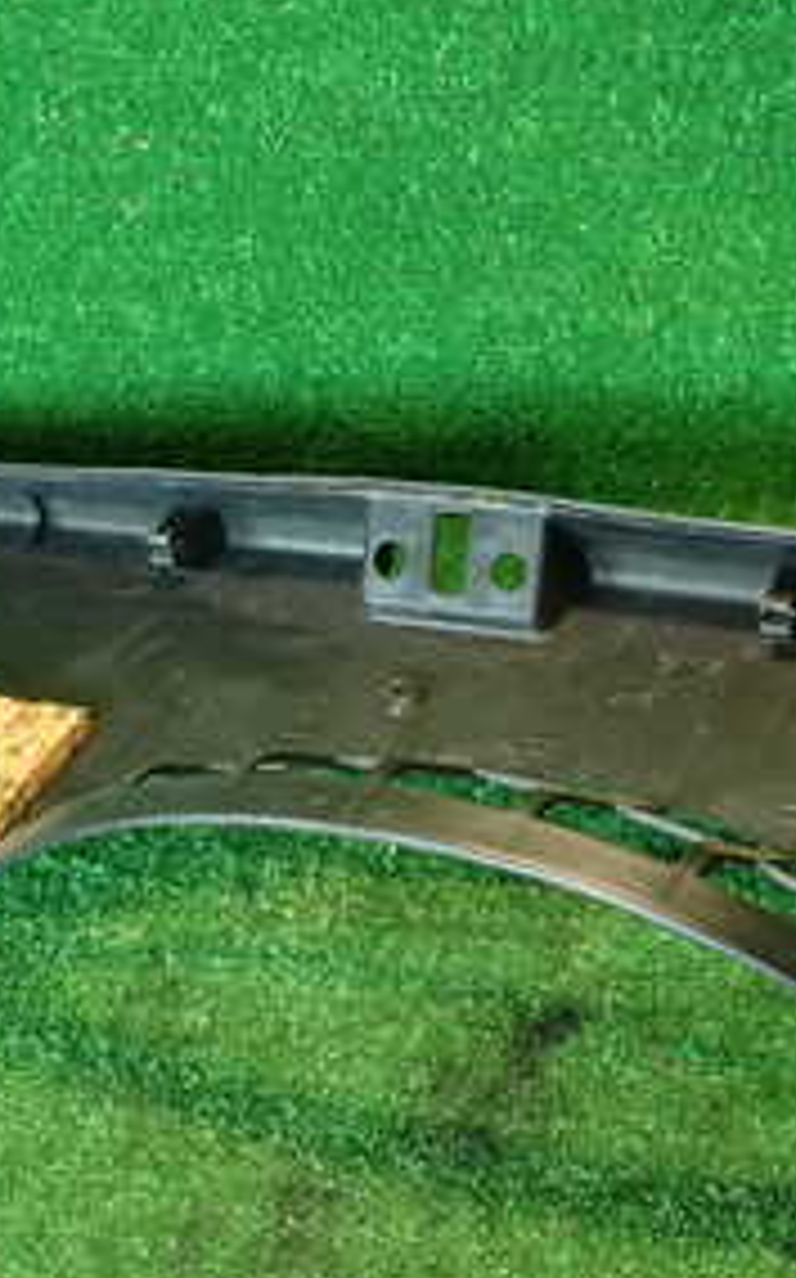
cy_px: 846
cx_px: 634
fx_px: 1948
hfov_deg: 22.8
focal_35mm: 56
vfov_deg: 36.0
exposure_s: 1/30
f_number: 2
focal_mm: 4.5
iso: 200
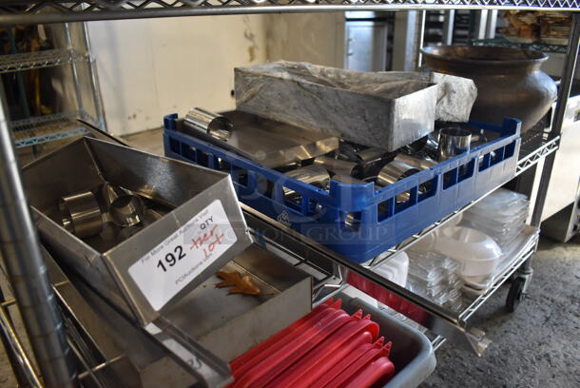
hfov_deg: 67.3
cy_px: 194
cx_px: 290
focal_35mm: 27
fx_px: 435
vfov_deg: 48.0
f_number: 3.5
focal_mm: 18
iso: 1100
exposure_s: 1/125
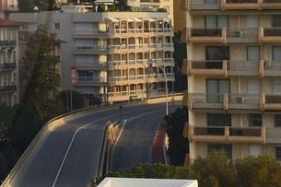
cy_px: -51
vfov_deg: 5.8
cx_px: -328
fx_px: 1841
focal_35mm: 236
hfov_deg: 8.2
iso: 200
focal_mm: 45
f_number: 9
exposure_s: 1/200
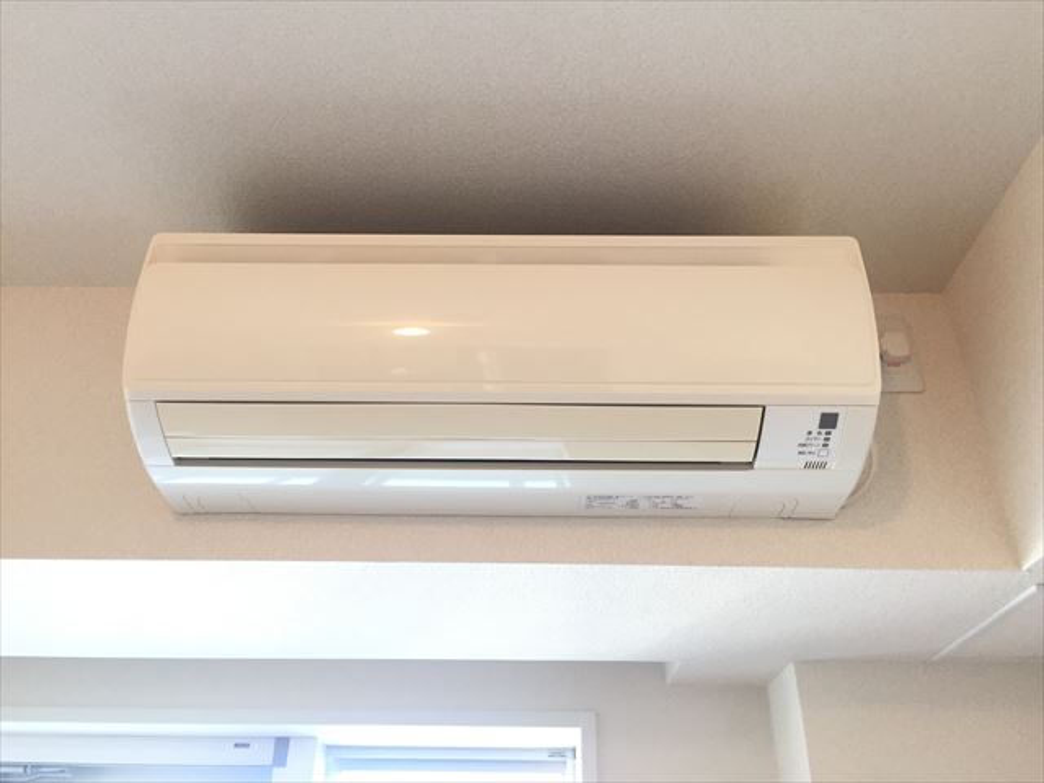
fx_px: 875
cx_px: 522
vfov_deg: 48.2
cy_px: 392
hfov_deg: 61.7
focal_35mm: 29
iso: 40
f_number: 2.2
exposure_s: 1/30
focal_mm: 4.15
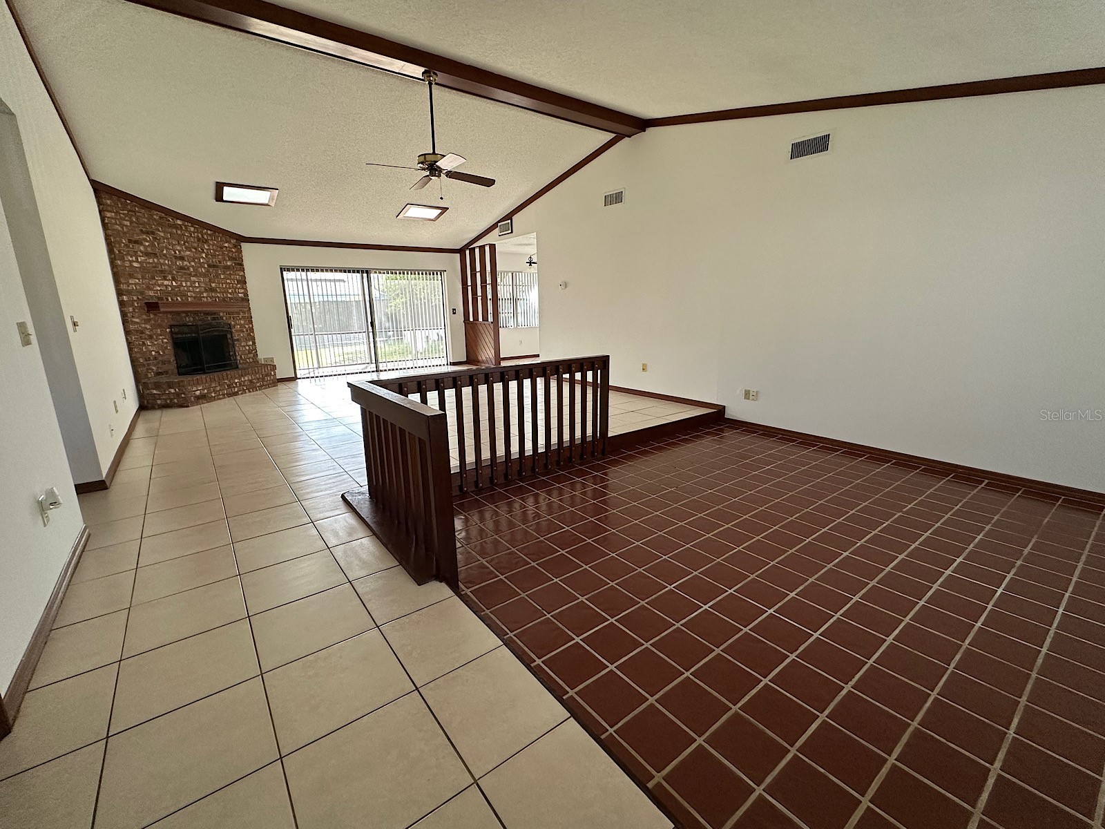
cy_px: 414
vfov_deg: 85.7
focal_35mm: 14
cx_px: 552
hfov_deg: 102.1
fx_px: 447
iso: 160
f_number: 2.2
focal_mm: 2.22
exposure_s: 1/99
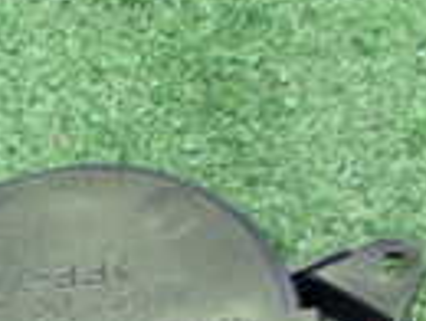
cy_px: 452
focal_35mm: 138
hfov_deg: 13.2
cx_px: -279
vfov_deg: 10.5
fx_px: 1701
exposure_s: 1/4
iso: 640
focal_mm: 5.4
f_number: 6.3
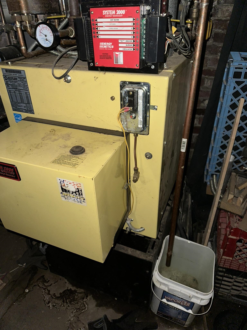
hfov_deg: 56.8
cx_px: 124
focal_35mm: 24
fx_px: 228
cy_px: 165
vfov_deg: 71.6
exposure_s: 1/4
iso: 125
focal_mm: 6.86
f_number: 1.78
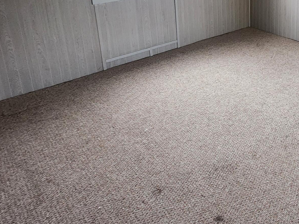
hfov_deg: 48.3
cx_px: 280
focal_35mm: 33
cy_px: 12
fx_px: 285
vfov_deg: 39.0
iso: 320
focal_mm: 2.2
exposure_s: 1/30
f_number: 2.2
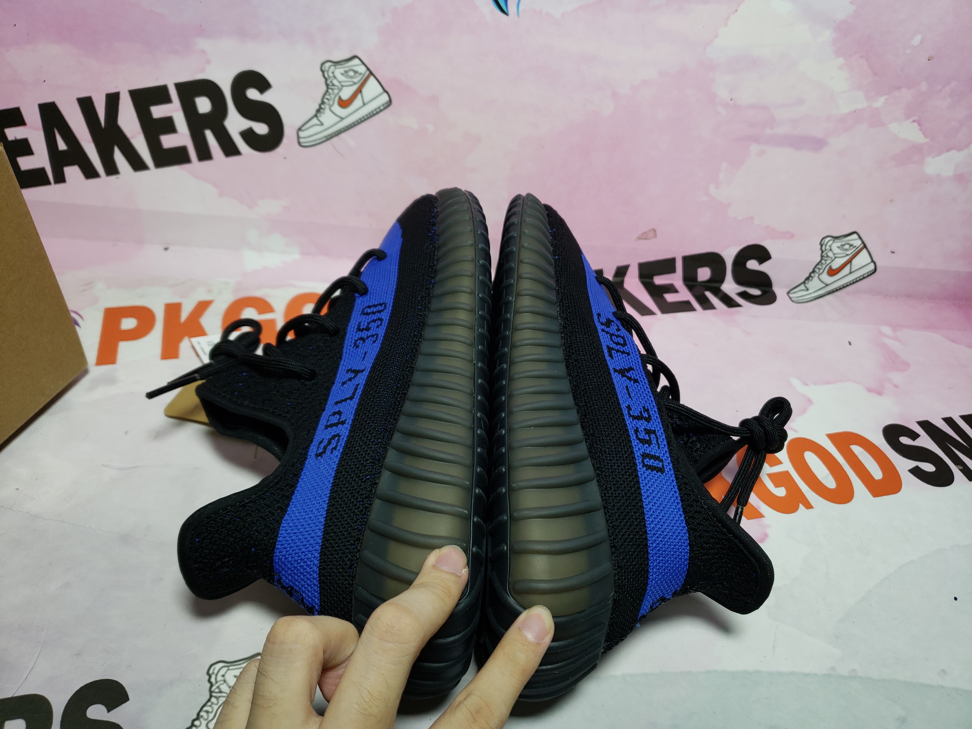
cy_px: 364
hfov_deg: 67.3
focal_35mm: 26
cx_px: 486
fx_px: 730
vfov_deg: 53.1
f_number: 1.5
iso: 50
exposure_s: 1/466
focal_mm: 4.3
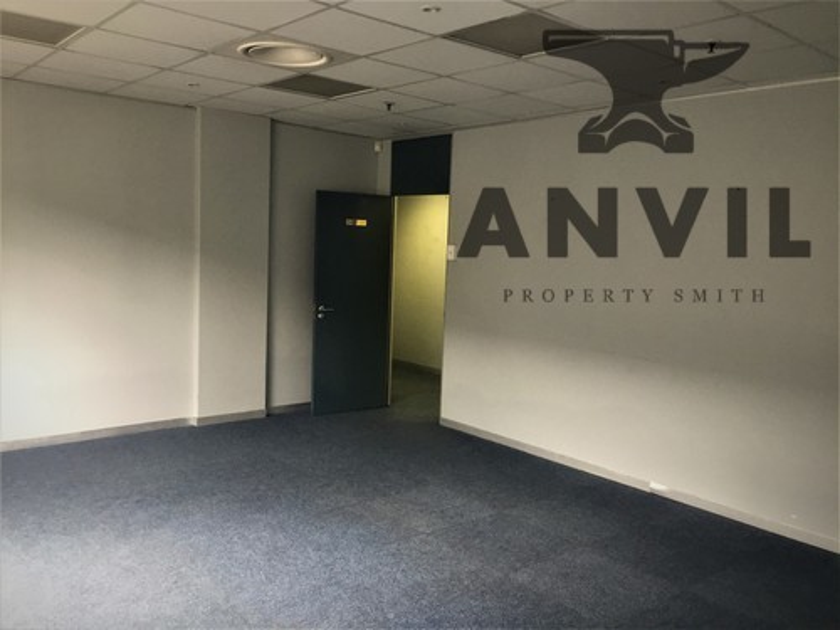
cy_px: 315
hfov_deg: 61.7
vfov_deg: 48.2
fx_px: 704
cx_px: 420
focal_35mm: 29
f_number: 2.2
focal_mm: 4.15
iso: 125
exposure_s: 1/33
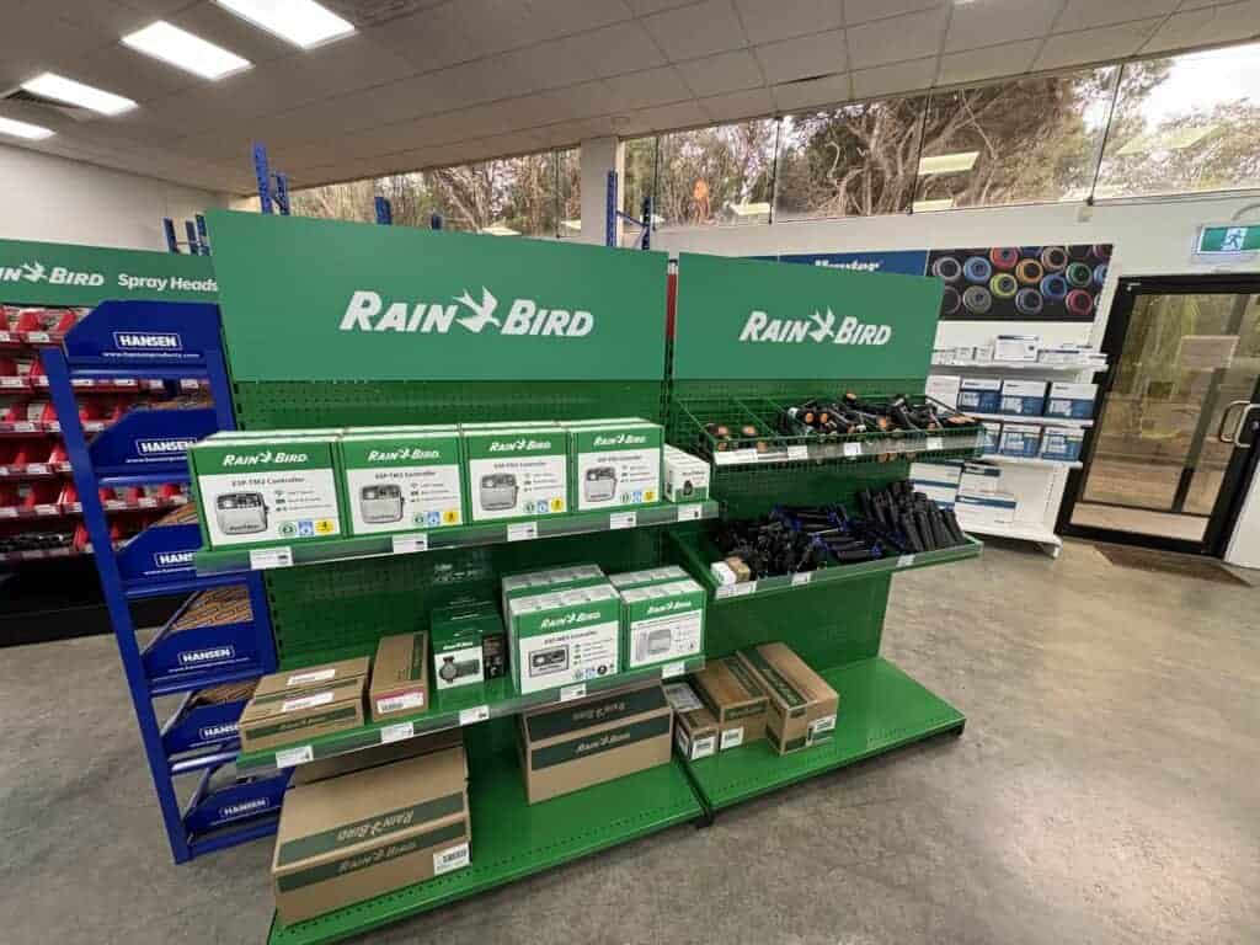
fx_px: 510
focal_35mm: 14
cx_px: 630
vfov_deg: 85.7
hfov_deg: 102.1
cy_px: 472
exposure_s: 1/50
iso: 250
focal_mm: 2.22
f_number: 2.2
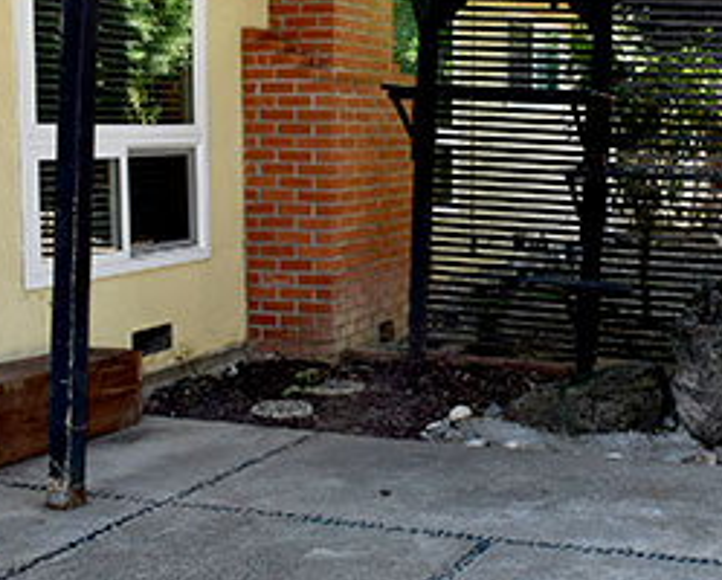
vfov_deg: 25.0
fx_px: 1306
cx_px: 594
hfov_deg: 30.1
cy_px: 236
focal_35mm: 61
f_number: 9
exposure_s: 1/100
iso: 400
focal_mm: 18
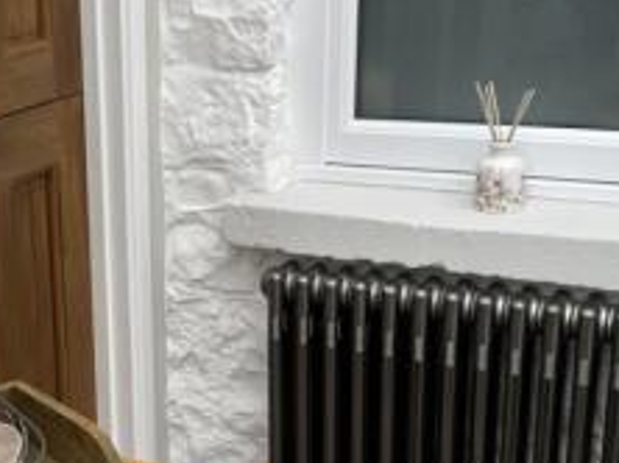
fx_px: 1125
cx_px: 63
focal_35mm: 63
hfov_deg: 29.5
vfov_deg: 23.2
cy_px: 266
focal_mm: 6.86
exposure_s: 1/163
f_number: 1.78
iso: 64
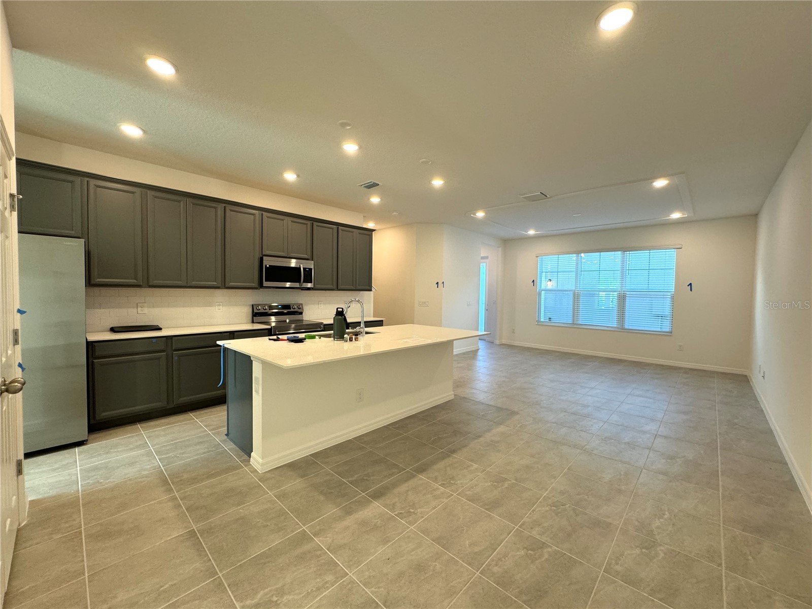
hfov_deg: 102.1
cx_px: 406
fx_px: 328
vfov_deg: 85.7
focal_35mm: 14
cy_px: 304
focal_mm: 2.22
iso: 200
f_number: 2.2
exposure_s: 1/120
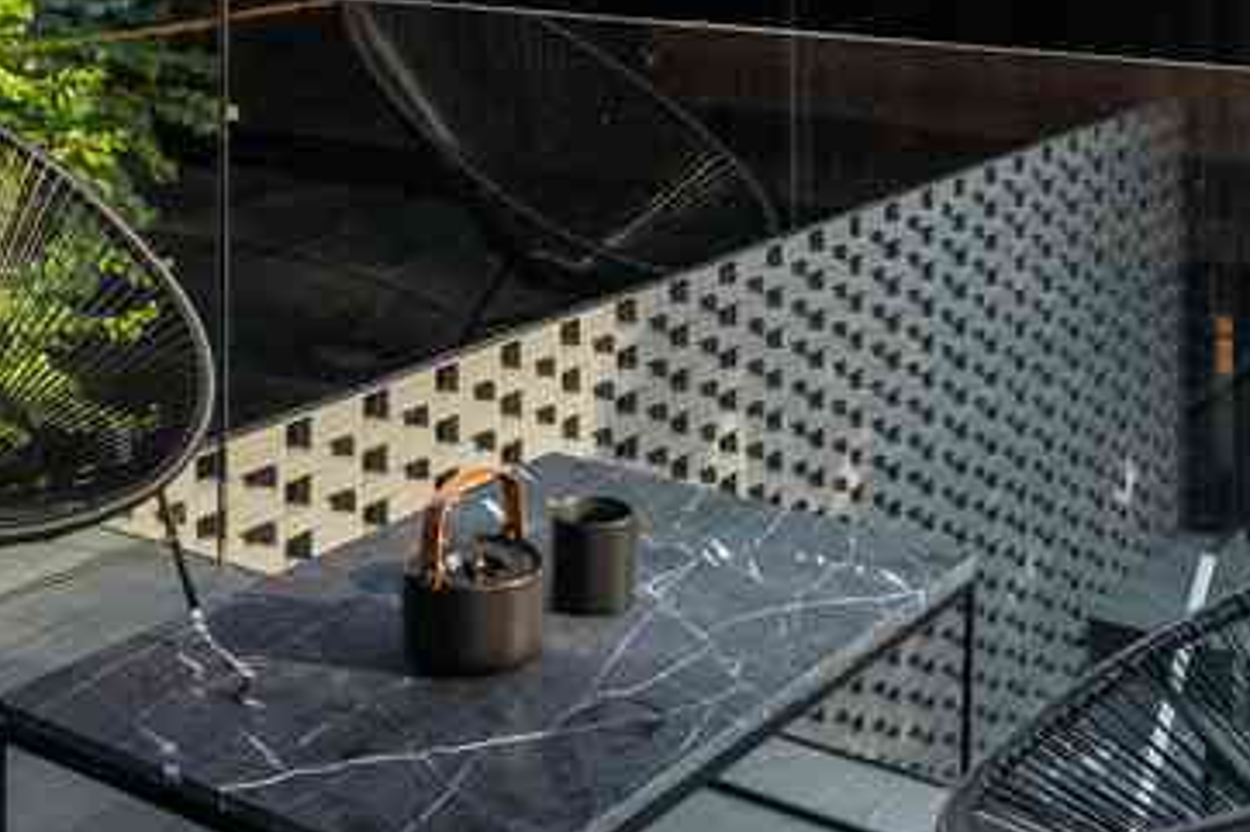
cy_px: -276
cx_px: 590
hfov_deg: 34.5
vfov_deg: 21.0
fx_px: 2013
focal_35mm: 58
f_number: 6.3
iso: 250
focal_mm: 14
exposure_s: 1/200
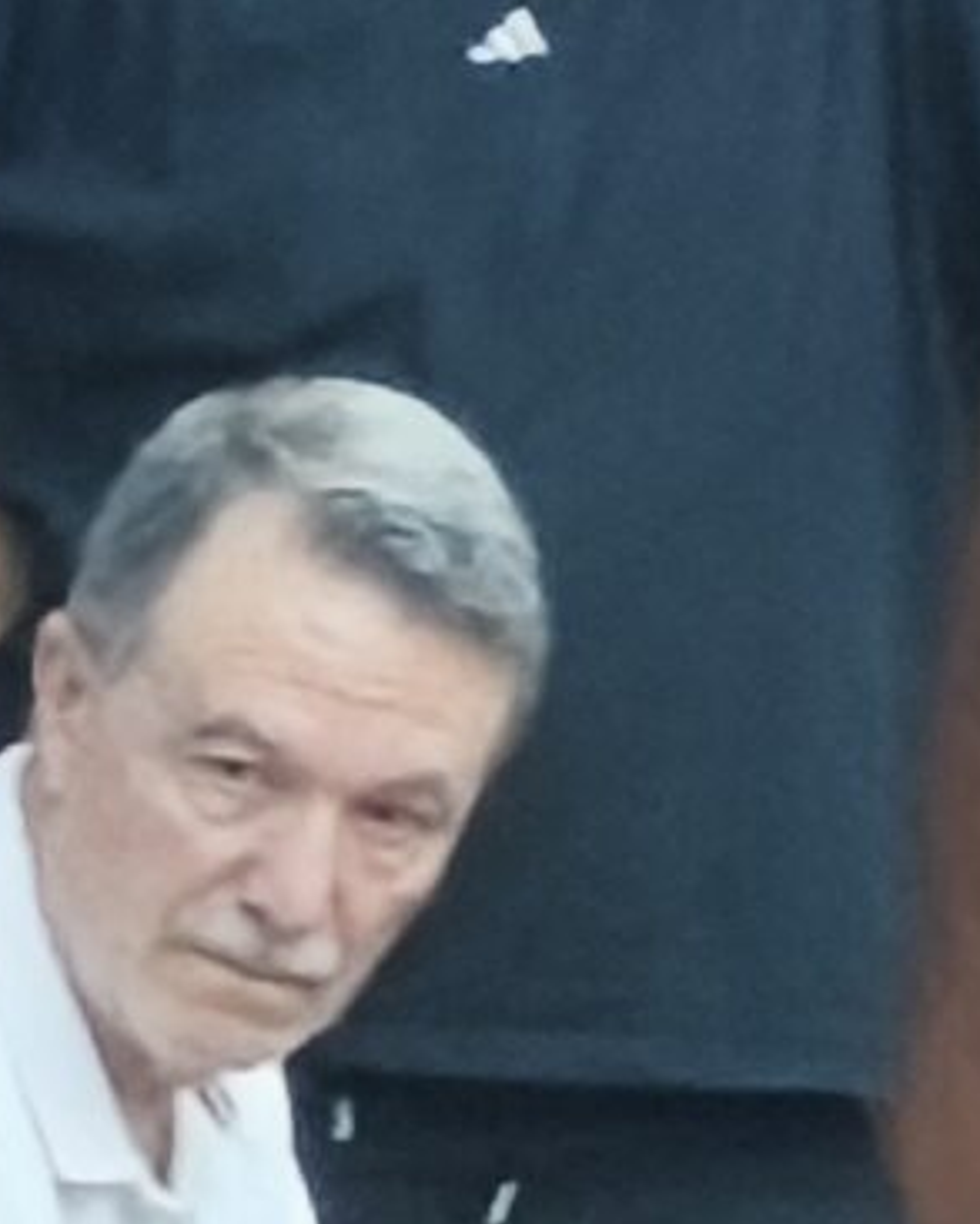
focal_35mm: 771
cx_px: 542
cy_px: 1762
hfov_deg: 2.0
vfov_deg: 2.5
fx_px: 27941
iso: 400
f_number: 1.65
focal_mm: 6.14
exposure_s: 1/50
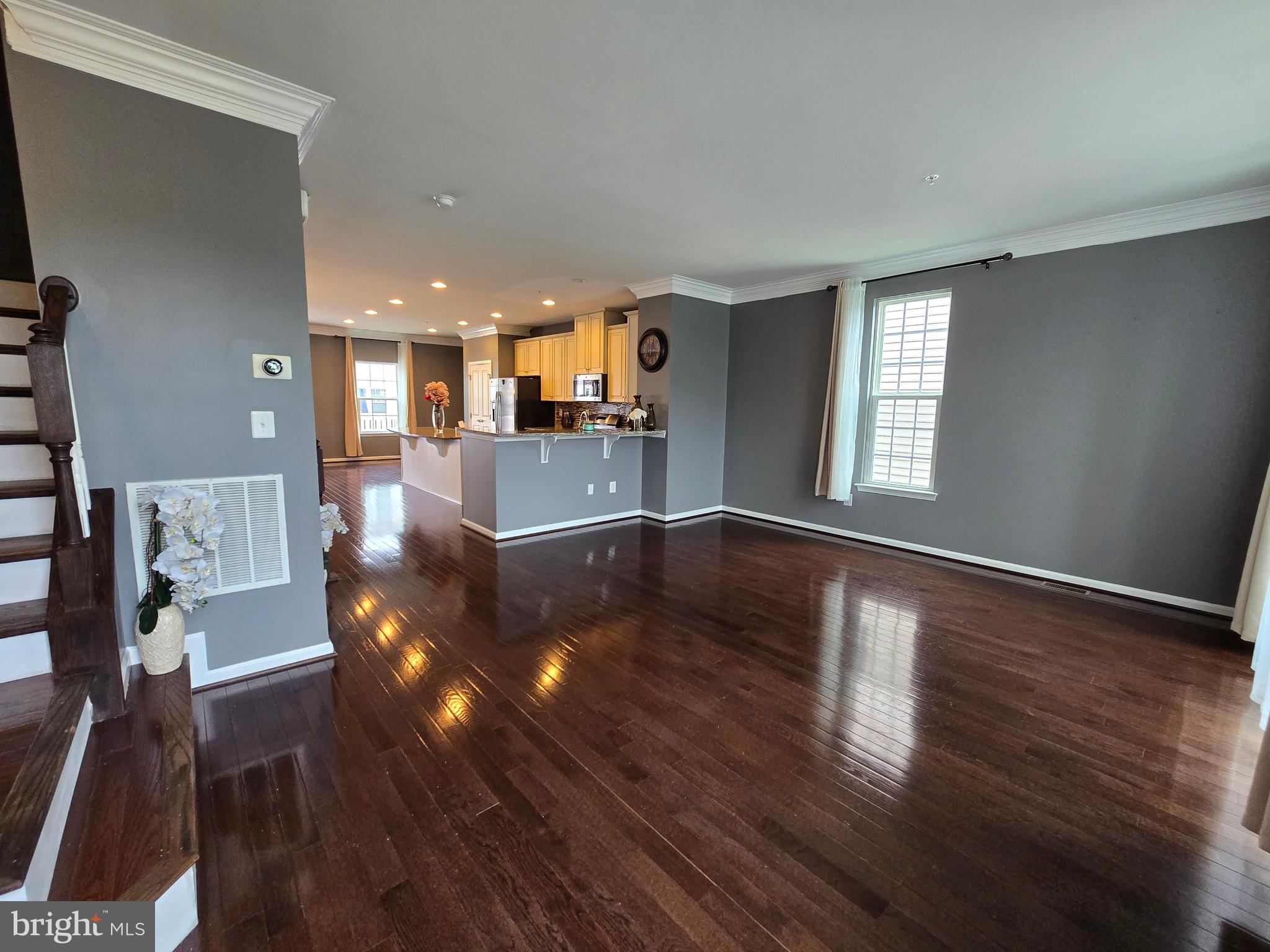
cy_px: 476
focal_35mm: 13
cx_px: 635
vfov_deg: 89.9
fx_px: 477
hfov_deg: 106.2
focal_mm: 2.2
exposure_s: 1/60
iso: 200
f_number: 2.2
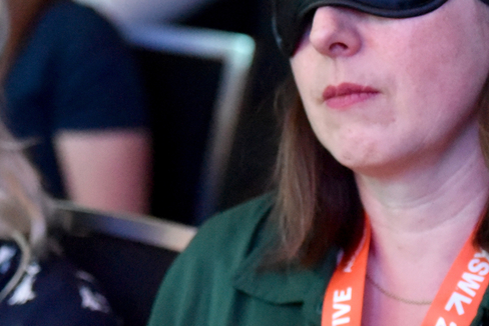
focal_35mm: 230
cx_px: 168
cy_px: 18
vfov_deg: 6.0
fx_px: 3126
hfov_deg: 8.9
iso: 10000
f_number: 3.2
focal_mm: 78
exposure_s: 1/160
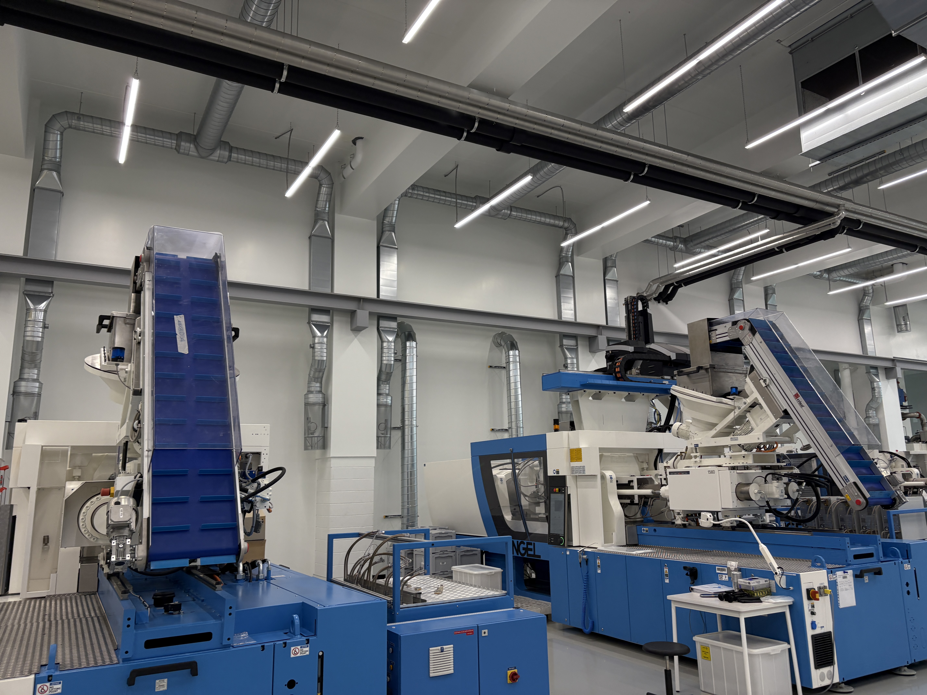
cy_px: 348
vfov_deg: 53.1
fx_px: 696
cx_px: 464
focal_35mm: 26
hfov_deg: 67.3
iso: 80
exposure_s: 1/197
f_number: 1.6
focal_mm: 5.96
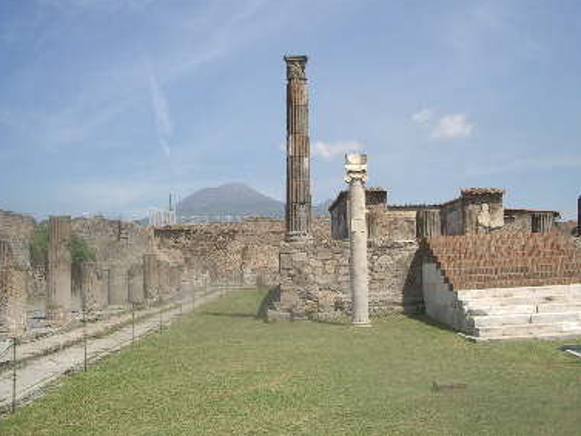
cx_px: 308
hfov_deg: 47.8
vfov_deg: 36.8
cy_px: 195
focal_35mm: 39
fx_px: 655
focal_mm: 5.8
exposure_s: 1/500
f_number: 4.3
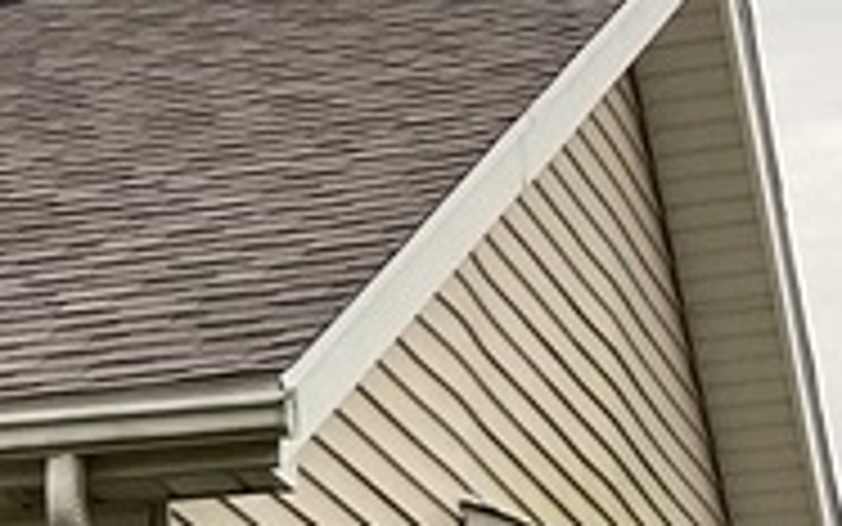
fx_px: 4866
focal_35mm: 212
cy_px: 1313
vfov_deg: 5.9
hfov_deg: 8.1
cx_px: -1887
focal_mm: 4.25
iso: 32
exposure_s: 1/144
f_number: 1.8
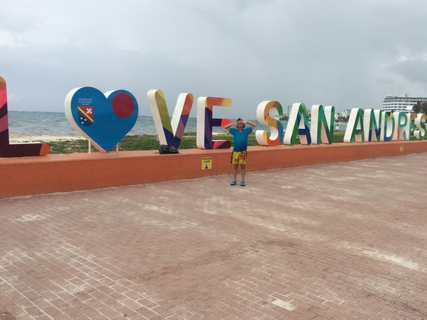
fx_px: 407
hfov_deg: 55.2
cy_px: 170
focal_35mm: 33
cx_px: 237
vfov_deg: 43.0
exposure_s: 1/2740
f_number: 2.2
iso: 32
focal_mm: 4.15
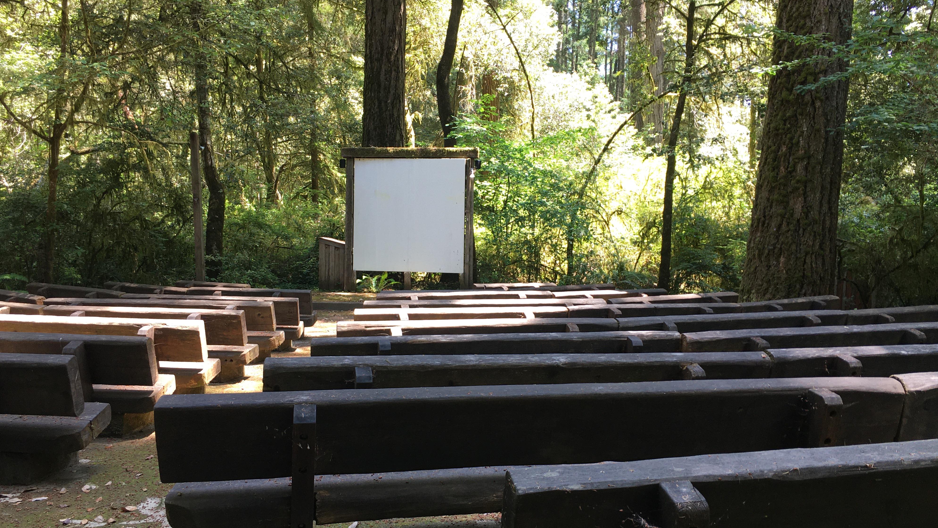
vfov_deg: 36.7
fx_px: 796
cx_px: 464
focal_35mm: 32
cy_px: 282
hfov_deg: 61.0
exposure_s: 1/60
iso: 32
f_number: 2.2
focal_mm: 4.15
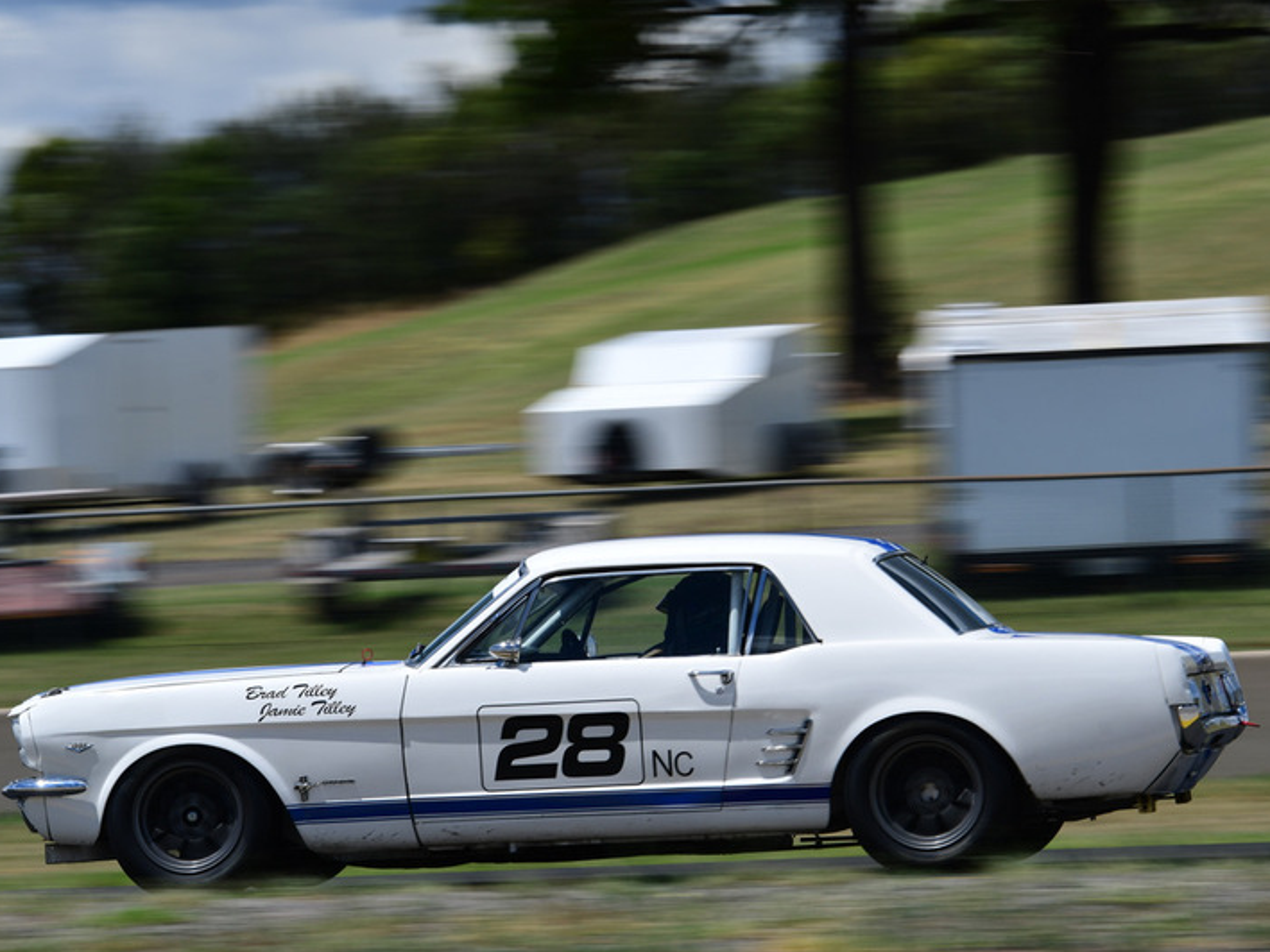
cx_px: 677
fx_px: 8366
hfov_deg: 8.7
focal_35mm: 228
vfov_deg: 6.5
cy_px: 476
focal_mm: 140
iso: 160
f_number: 14
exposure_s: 1/200
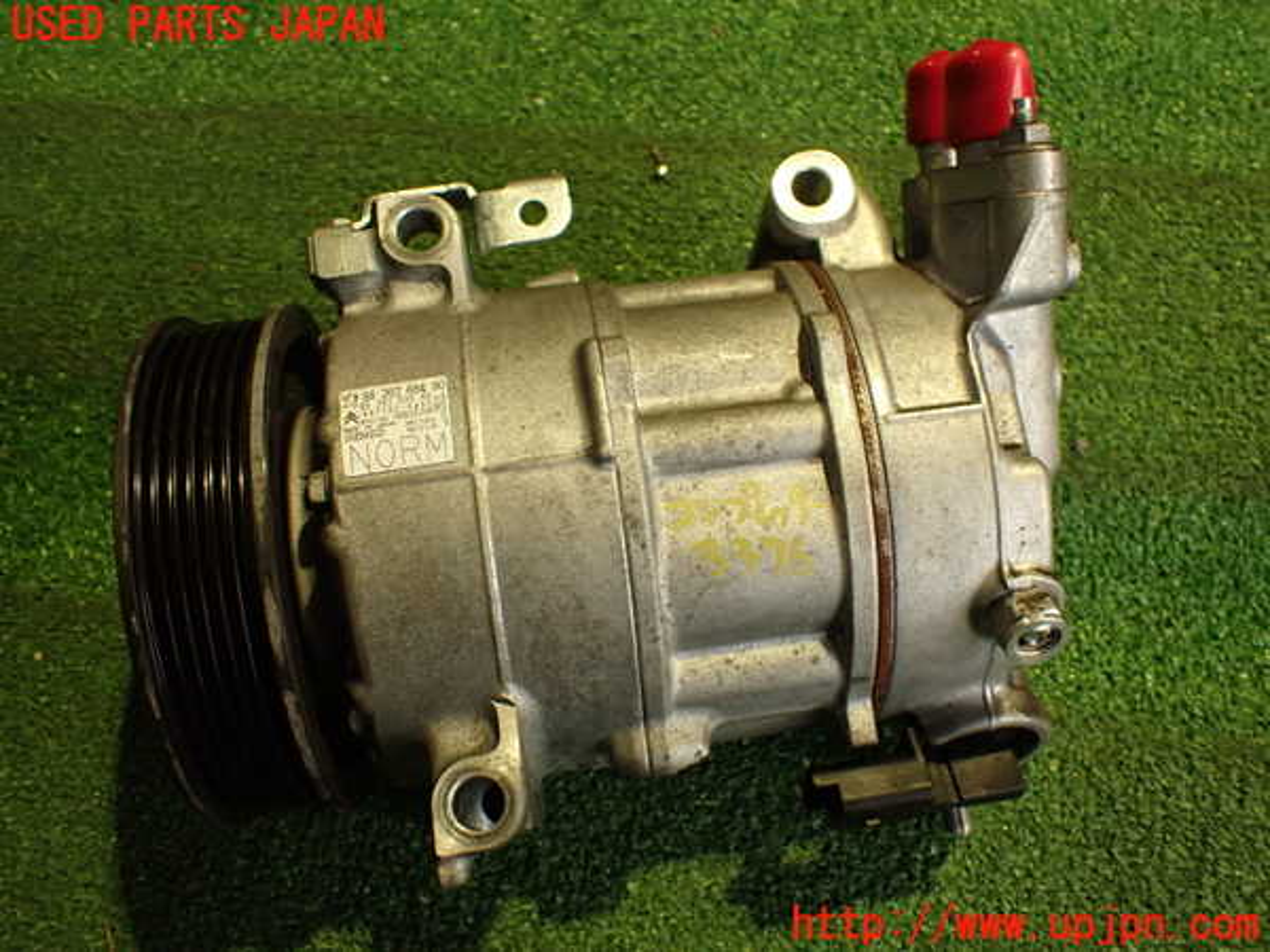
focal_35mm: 32
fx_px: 1174
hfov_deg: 56.8
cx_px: 635
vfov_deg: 44.2
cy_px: 476
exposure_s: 1/30
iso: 320
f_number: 2.4
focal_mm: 5.79
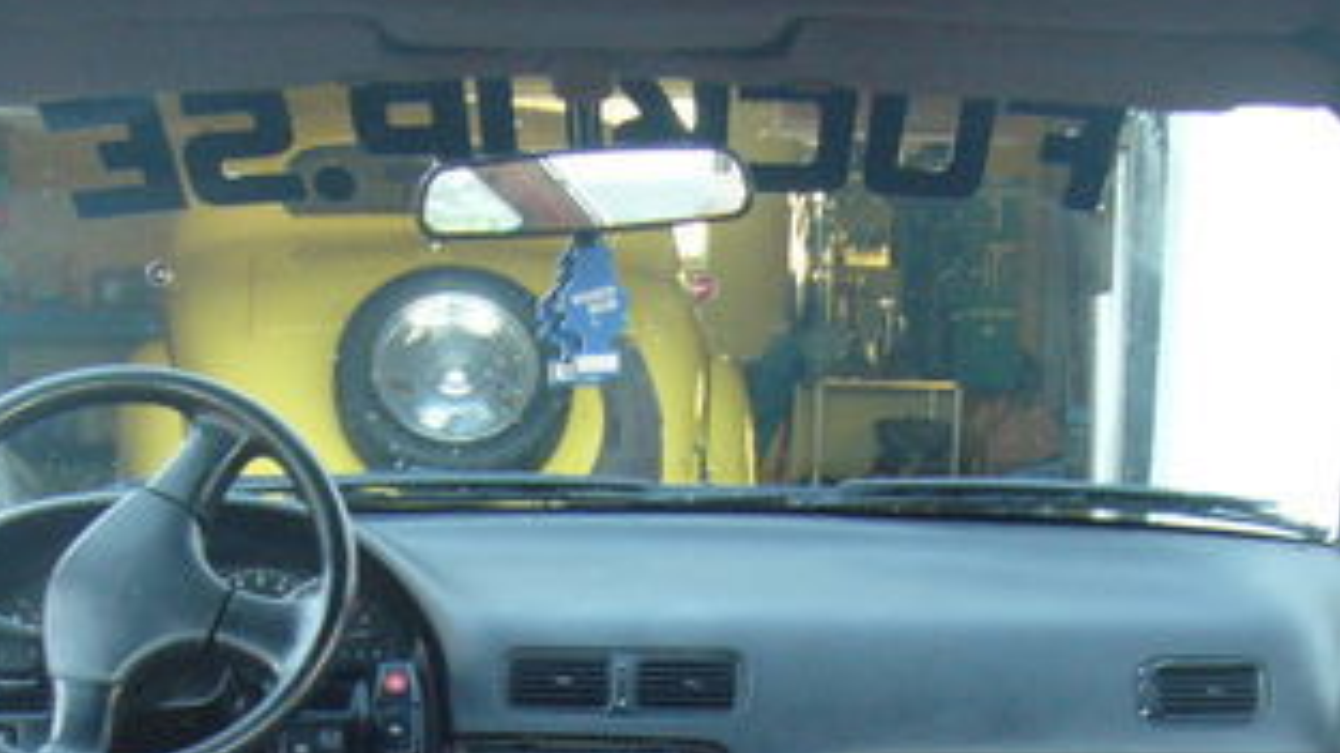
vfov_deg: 14.7
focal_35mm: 78
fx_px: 2771
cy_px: 1005
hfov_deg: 27.1
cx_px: 522
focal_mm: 5.8
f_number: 2.8
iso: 200
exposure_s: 1/8
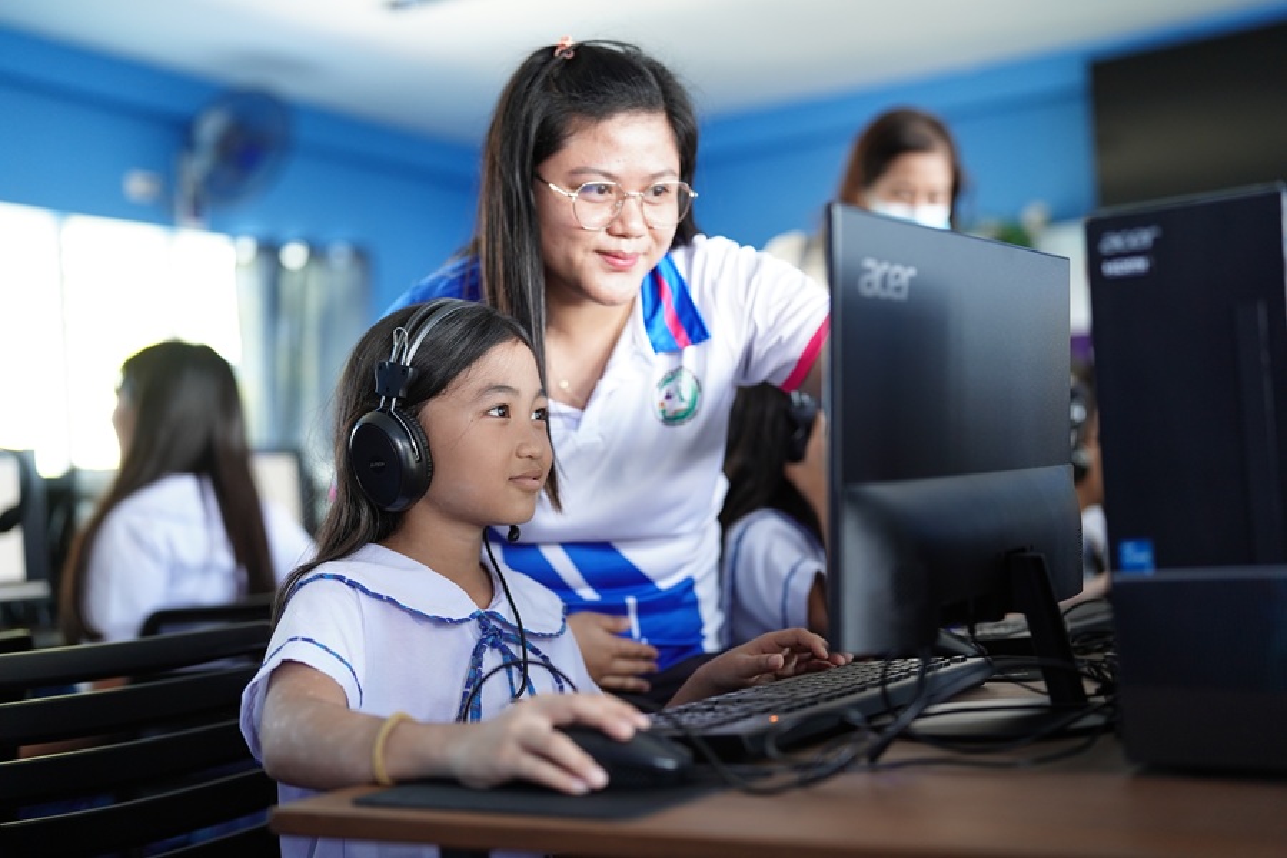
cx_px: 644
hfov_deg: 39.6
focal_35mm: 50
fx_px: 1787
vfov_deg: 27.0
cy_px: 429
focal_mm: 50
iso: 500
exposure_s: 1/125
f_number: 2
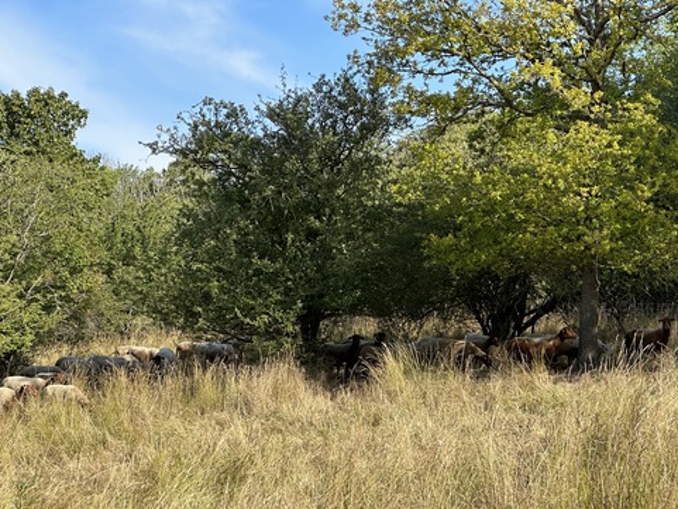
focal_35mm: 96
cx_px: 403
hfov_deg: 20.4
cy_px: 314
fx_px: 1881
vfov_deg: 15.4
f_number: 2.8
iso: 32
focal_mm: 9
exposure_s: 1/447
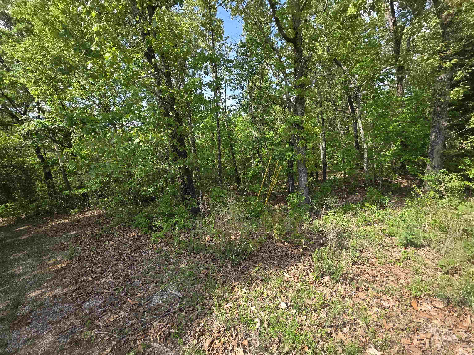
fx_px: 178
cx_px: 237
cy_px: 178
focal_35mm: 13
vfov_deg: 89.9
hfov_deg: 106.2
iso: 40
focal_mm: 2.2
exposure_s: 1/628
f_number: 1.9
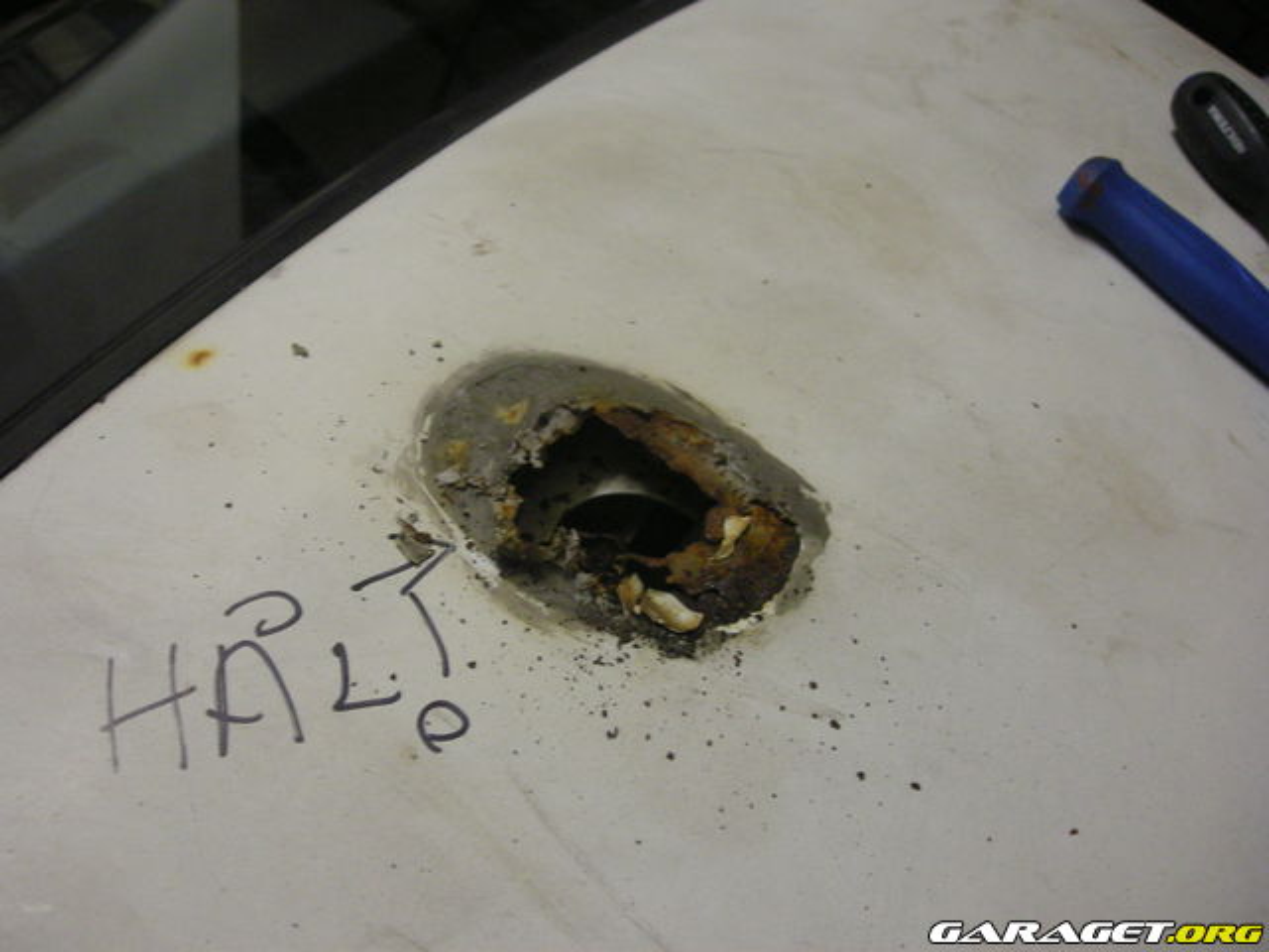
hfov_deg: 52.6
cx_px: 634
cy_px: 476
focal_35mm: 35
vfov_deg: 40.7
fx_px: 1283
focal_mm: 5.7
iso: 208
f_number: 2.8
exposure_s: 1/47.3
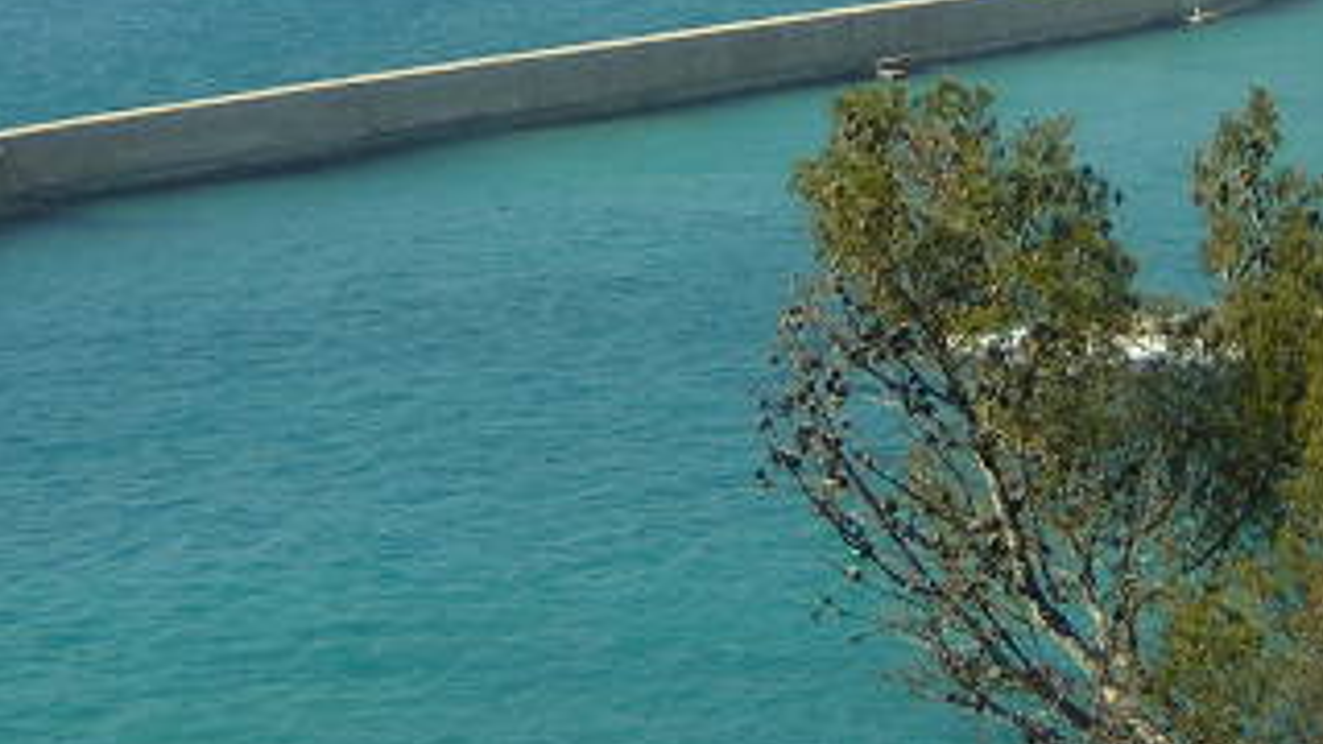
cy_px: -223
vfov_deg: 6.5
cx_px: 843
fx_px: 6490
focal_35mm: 185
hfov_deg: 11.6
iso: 100
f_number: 4.1
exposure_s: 1/430
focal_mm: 11.1
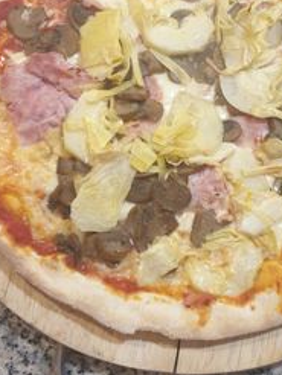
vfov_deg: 41.9
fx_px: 488
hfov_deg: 32.1
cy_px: 157
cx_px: 178
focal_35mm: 45
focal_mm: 4.3
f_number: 1.5
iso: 320
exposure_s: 1/50
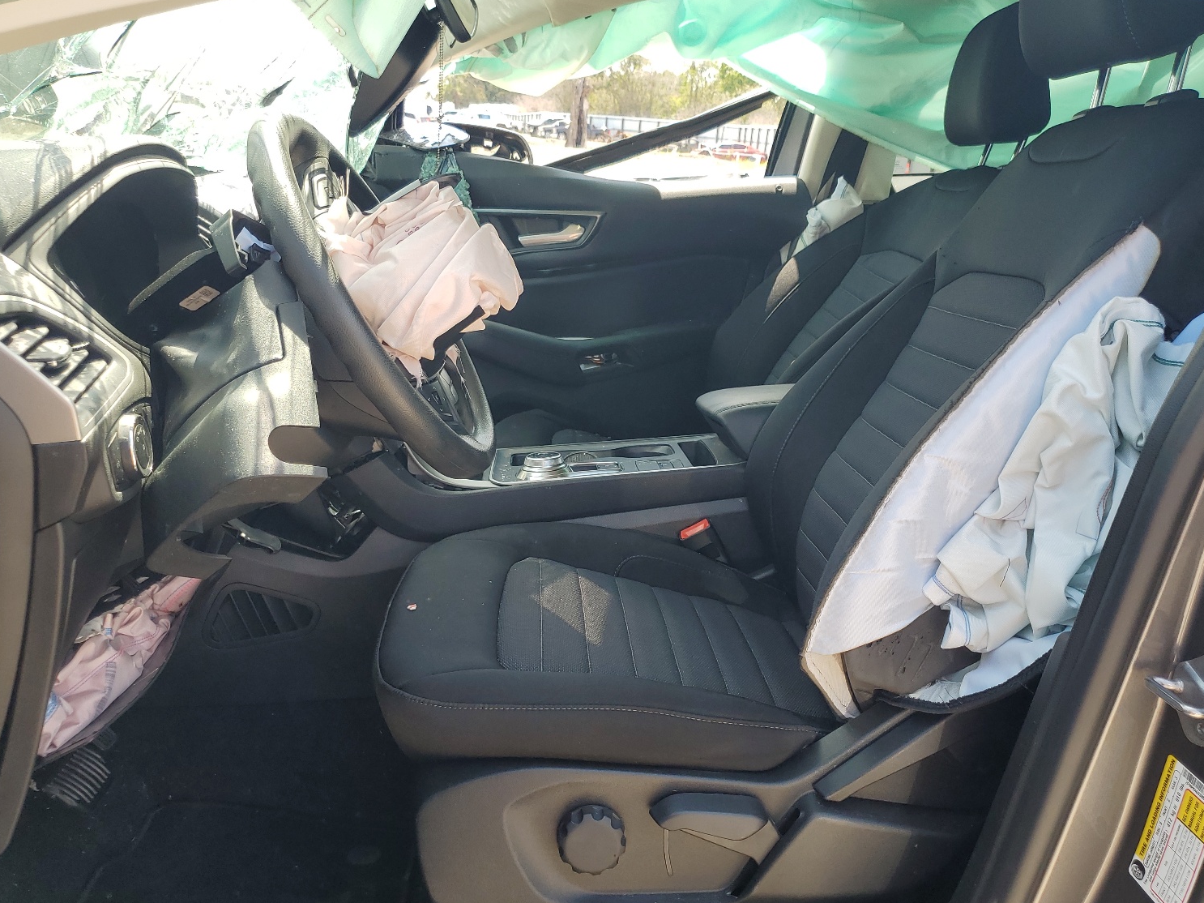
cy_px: 471
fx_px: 974
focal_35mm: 28
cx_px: 633
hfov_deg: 63.4
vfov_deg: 49.7
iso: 50
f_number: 1.5
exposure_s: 1/400
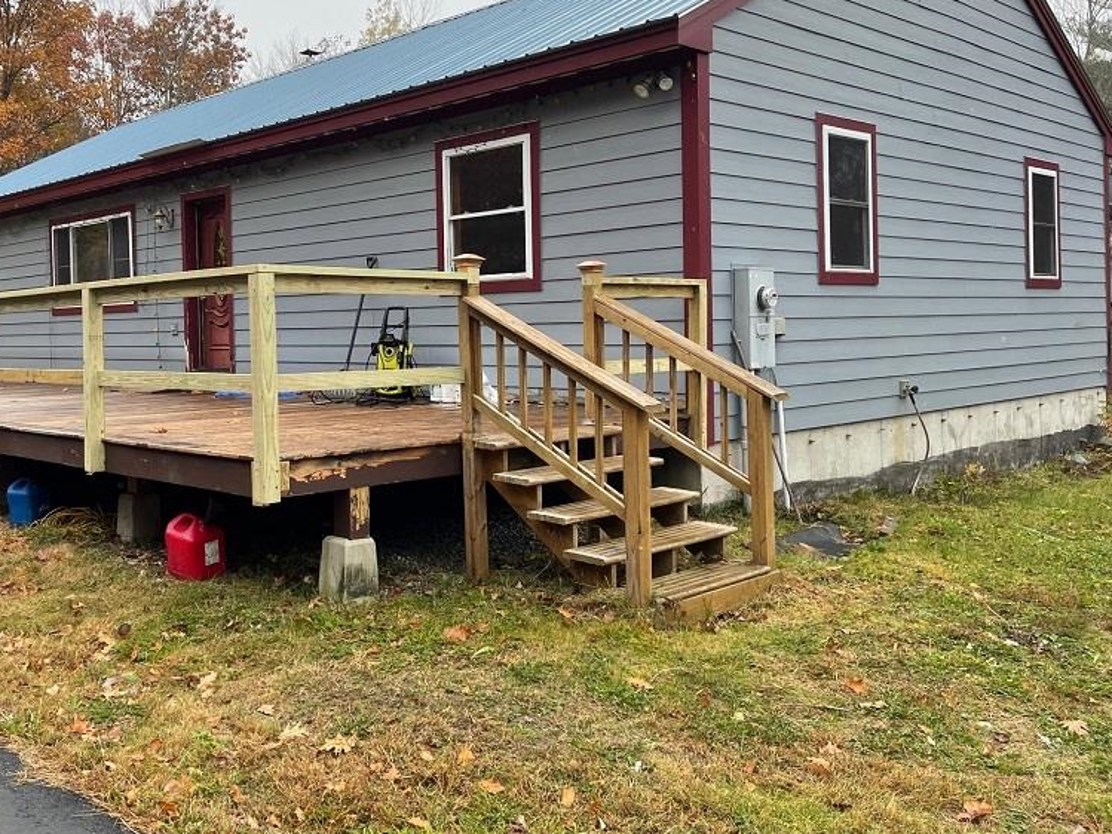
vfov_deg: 41.6
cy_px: 327
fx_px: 1092
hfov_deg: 53.4
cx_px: 420
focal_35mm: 34
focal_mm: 5.1
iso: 32
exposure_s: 1/388
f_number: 1.6
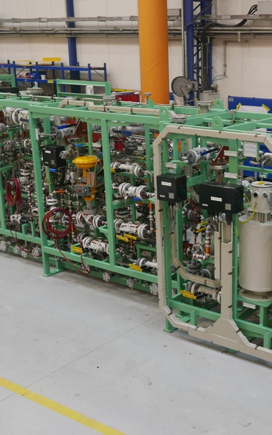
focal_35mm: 51
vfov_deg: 39.6
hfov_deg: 24.6
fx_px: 605
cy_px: 232
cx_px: 246
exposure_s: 1/80
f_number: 2.2
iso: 200
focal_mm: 13.9
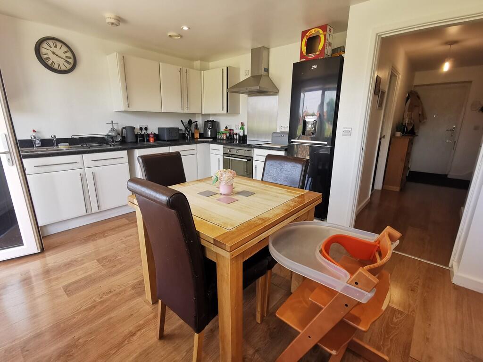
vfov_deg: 74.7
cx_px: 242
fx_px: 237
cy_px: 181
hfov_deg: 91.0
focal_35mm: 17
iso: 200
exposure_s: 1/100
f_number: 2.2
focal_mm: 2.26
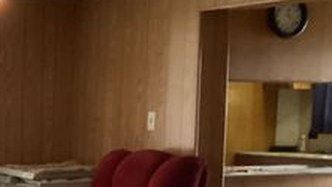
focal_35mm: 99
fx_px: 872
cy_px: 193
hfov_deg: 19.7
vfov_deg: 12.1
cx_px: -108
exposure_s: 1/60
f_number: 2.4
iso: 320
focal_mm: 3.3
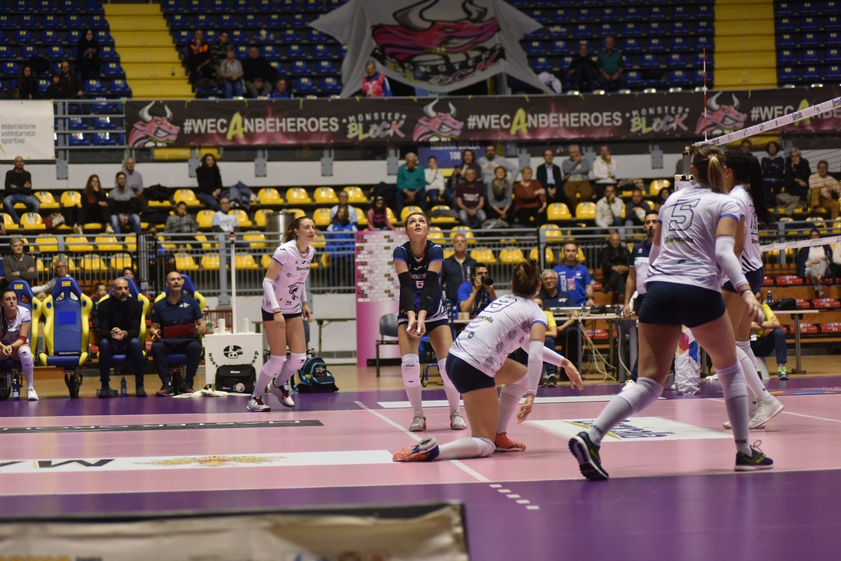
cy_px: 280
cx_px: 420
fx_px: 2453
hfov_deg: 19.5
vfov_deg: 13.0
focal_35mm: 105
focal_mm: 105
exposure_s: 1/640
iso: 2500
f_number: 3.5
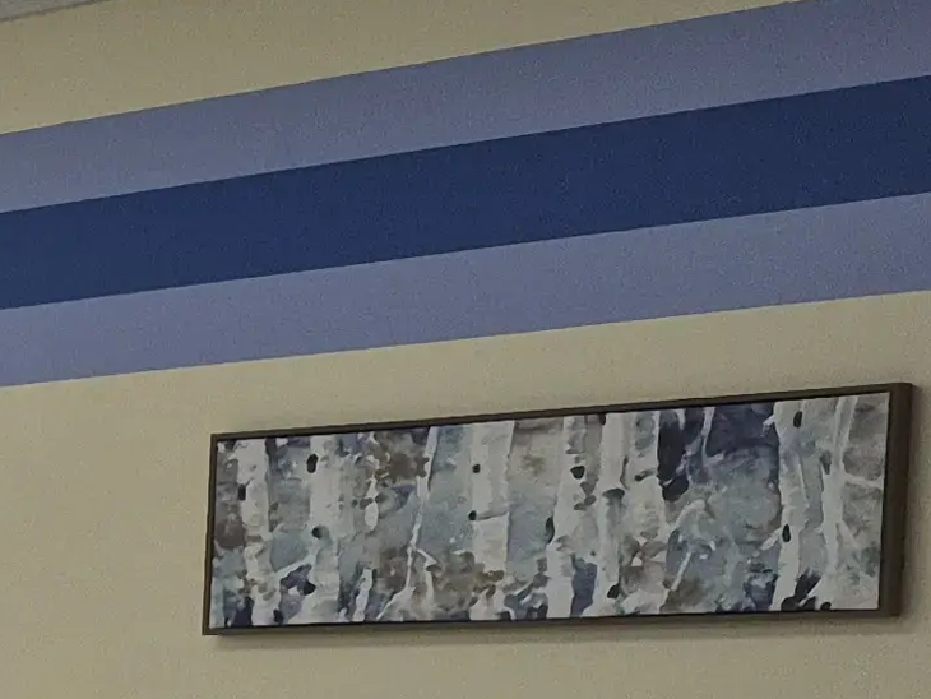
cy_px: 1026
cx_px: -1558
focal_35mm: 126
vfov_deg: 11.3
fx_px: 3390
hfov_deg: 11.6
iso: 50
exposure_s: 1/120
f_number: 1.8
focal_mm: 5.4
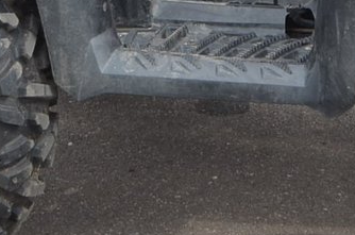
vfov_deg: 7.3
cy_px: -85
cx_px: 223
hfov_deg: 11.1
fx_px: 1820
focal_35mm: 185
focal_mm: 24
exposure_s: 1/160
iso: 100
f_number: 6.3
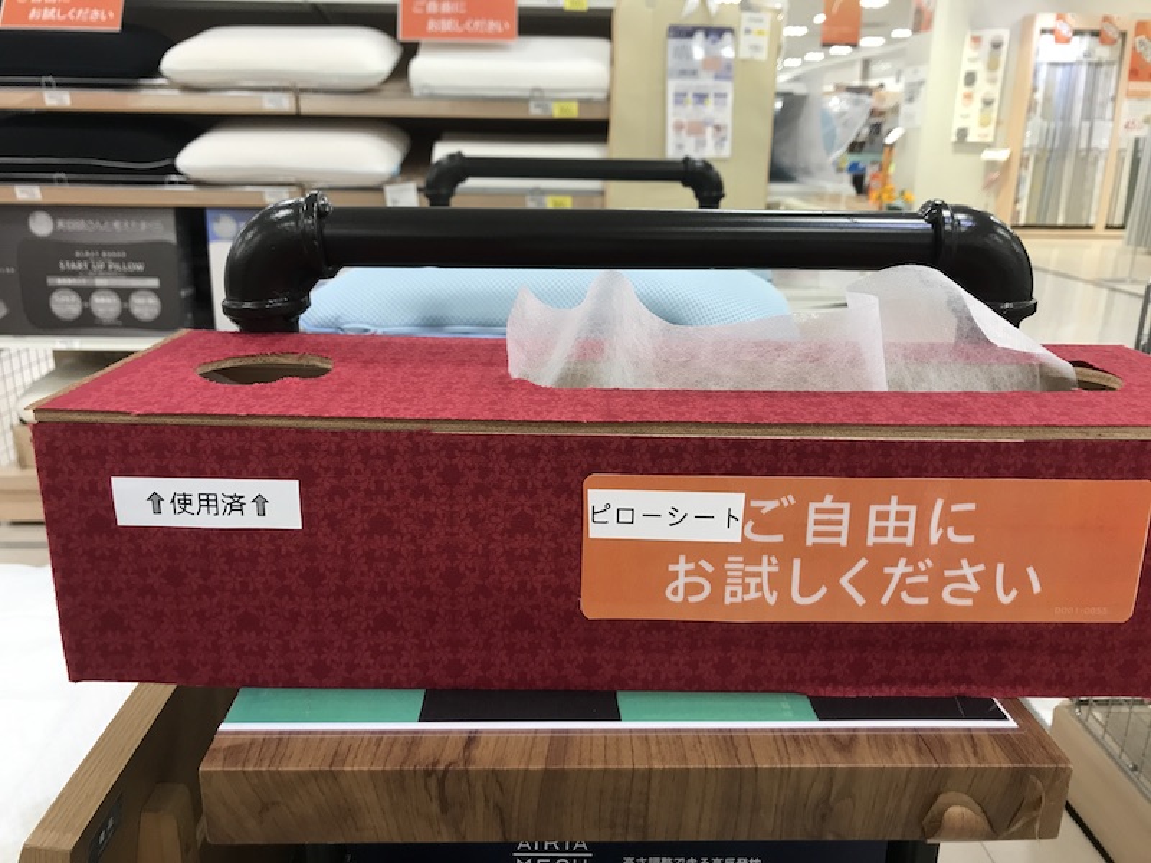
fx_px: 931
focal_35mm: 28
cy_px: 432
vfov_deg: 49.7
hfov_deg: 63.4
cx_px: 576
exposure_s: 1/40
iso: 25
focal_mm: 3.99
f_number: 1.8
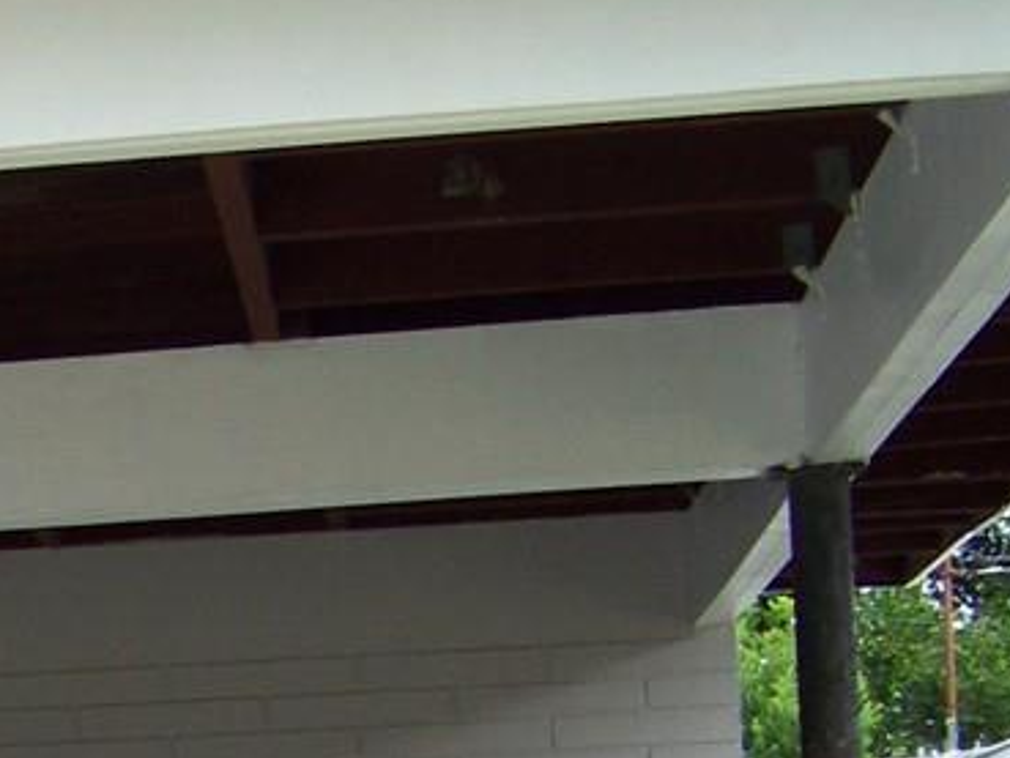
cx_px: -684
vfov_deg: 9.2
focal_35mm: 156
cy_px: 1185
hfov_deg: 11.9
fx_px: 4553
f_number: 2.8
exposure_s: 1/250
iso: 67
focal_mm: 5.85
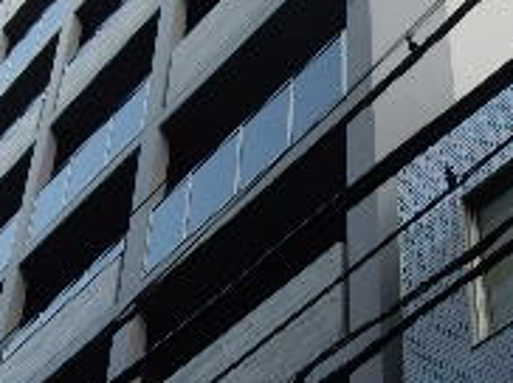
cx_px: 330
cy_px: 149
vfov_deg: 16.7
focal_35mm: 88
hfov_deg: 22.2
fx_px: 1302
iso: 125
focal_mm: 4.5
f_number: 3.7
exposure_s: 1/160
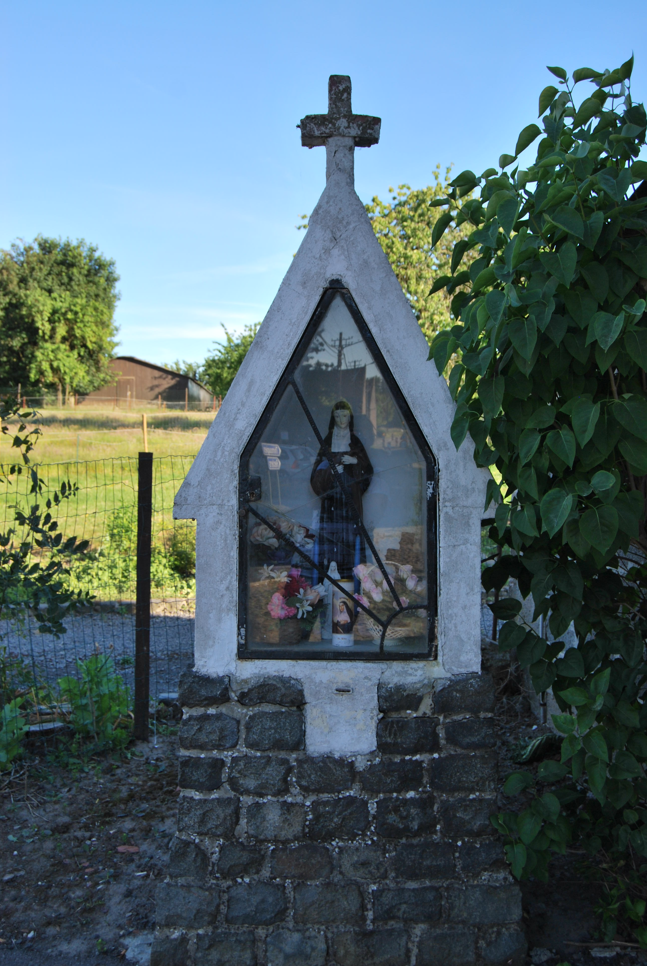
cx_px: 324
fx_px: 1048
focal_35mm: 39
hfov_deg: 34.3
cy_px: 483
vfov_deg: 49.5
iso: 100
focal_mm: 26
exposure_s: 1/160
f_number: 6.3
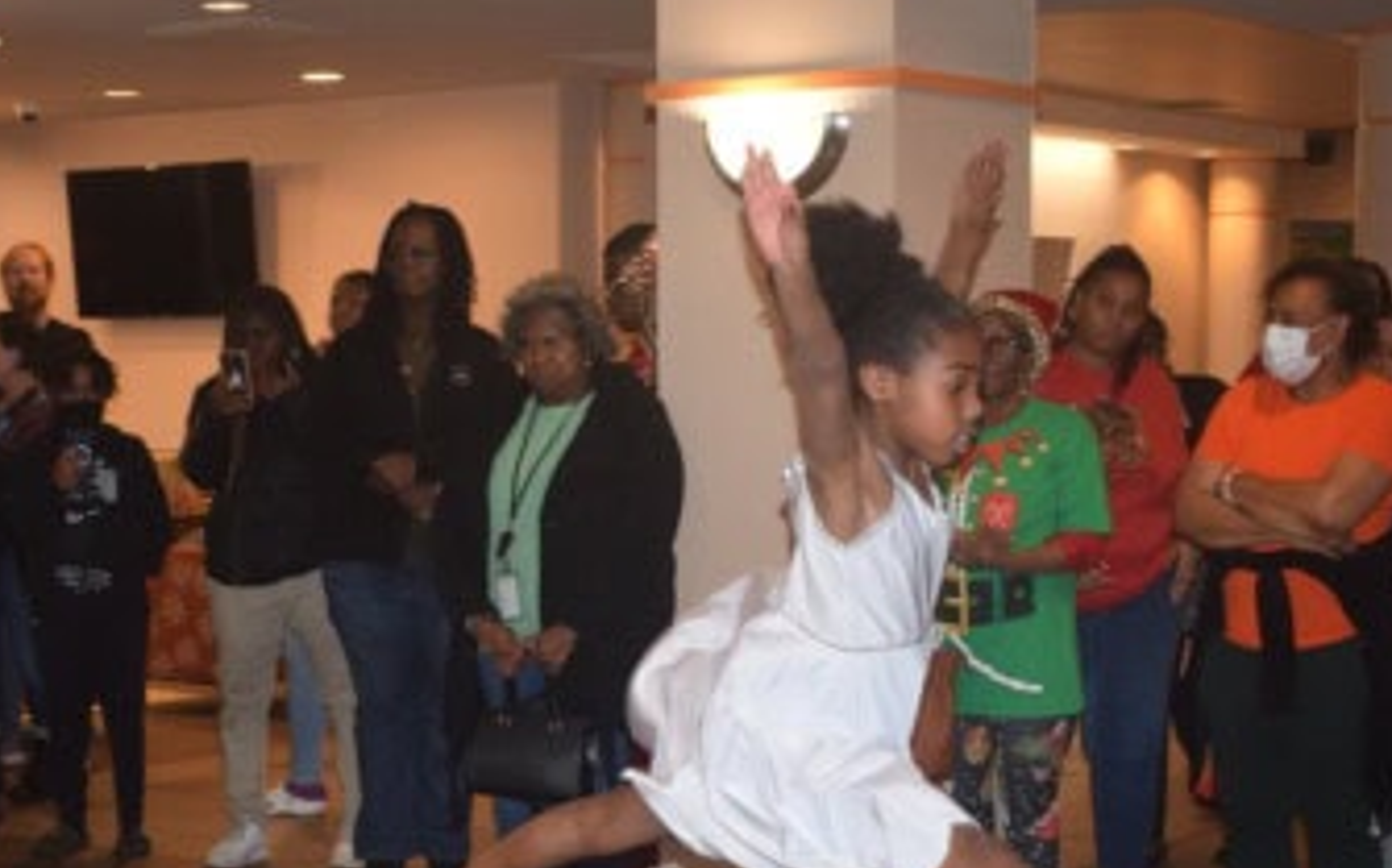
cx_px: 594
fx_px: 2803
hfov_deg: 27.9
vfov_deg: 17.4
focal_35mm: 74
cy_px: 760
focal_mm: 27
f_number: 4.2
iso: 800
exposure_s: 1/80
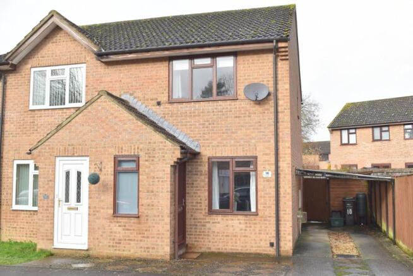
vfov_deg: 36.9
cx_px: 206
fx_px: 413
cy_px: 138
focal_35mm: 36
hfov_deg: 53.1
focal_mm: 24
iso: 100
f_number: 6.3
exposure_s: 1/100
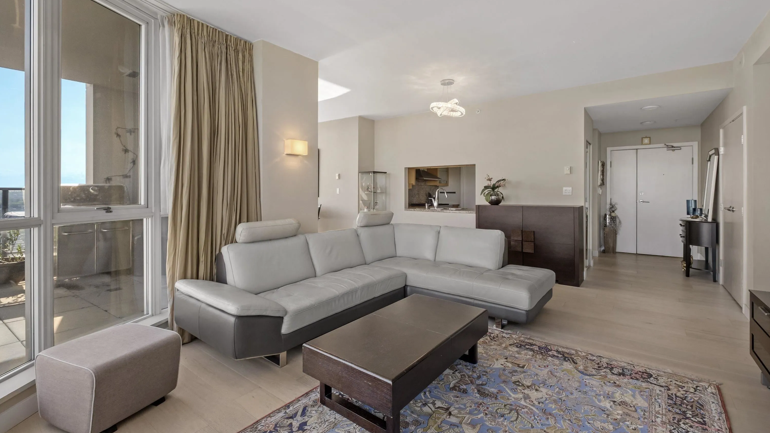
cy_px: 193
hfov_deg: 99.4
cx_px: 386
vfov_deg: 66.9
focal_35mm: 16
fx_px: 327
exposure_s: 1/60
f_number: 8
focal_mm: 10
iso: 400
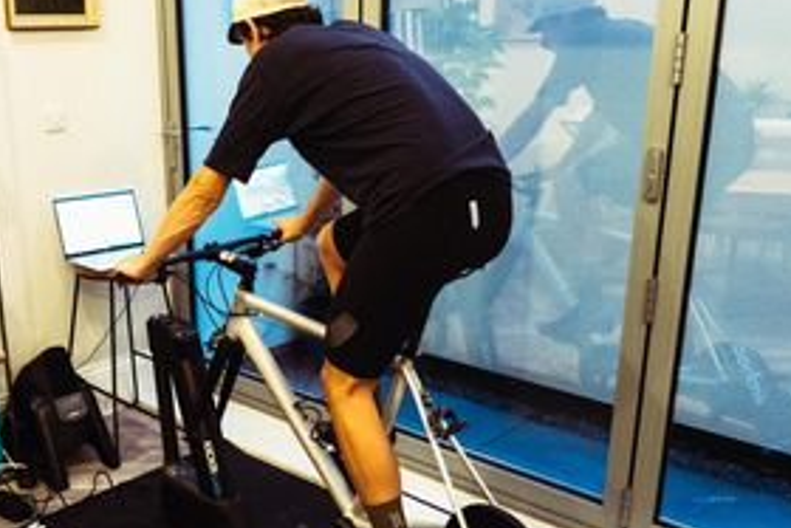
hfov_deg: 47.3
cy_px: 318
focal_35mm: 40
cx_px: 240
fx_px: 879
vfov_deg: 33.3
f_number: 3.5
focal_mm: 28
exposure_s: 1/30
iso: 2500
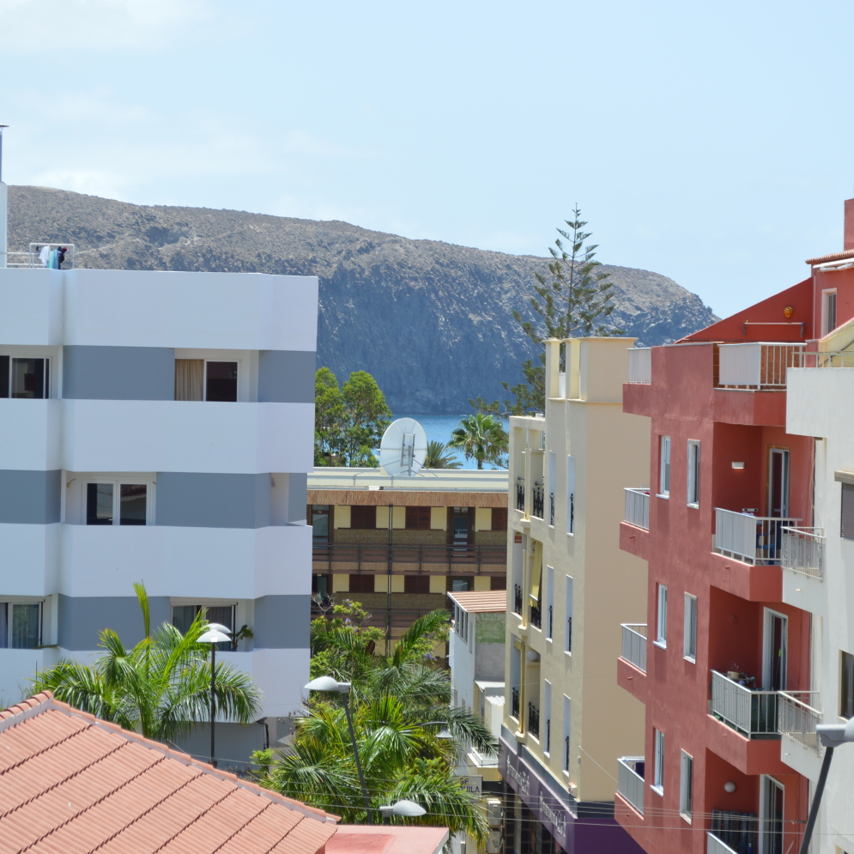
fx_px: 2949
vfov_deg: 16.5
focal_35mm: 106
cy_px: 427
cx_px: 468
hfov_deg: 16.5
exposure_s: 1/250
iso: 100
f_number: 8
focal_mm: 55
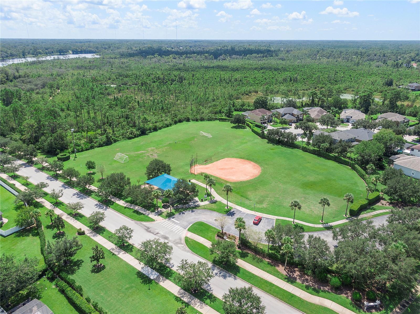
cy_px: 157
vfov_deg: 56.8
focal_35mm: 24
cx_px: 210
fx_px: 291
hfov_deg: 71.6
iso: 110
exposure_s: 1/1600
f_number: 2.8
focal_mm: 4.39
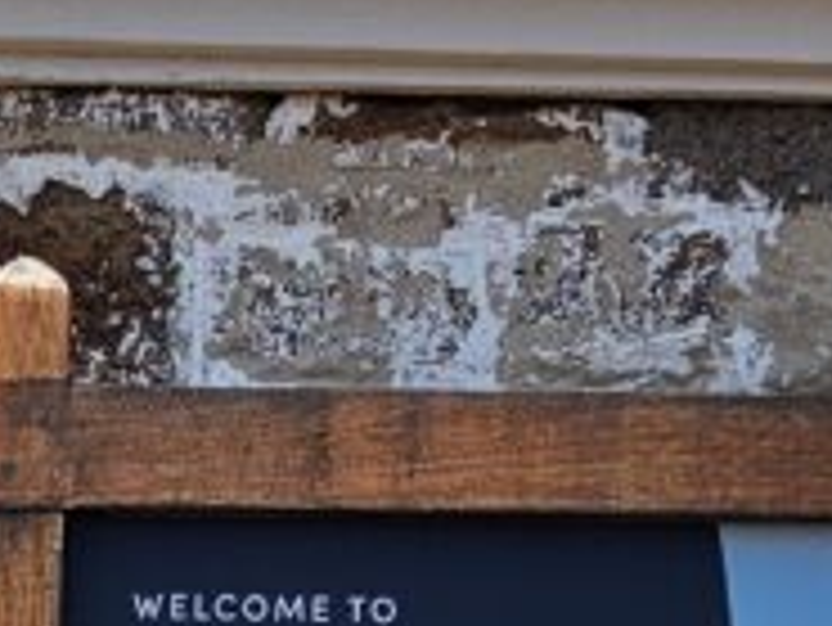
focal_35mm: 72
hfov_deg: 25.3
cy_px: 734
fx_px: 1732
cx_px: -54
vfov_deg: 19.4
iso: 50
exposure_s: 1/3100
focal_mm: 2.2
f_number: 2.2
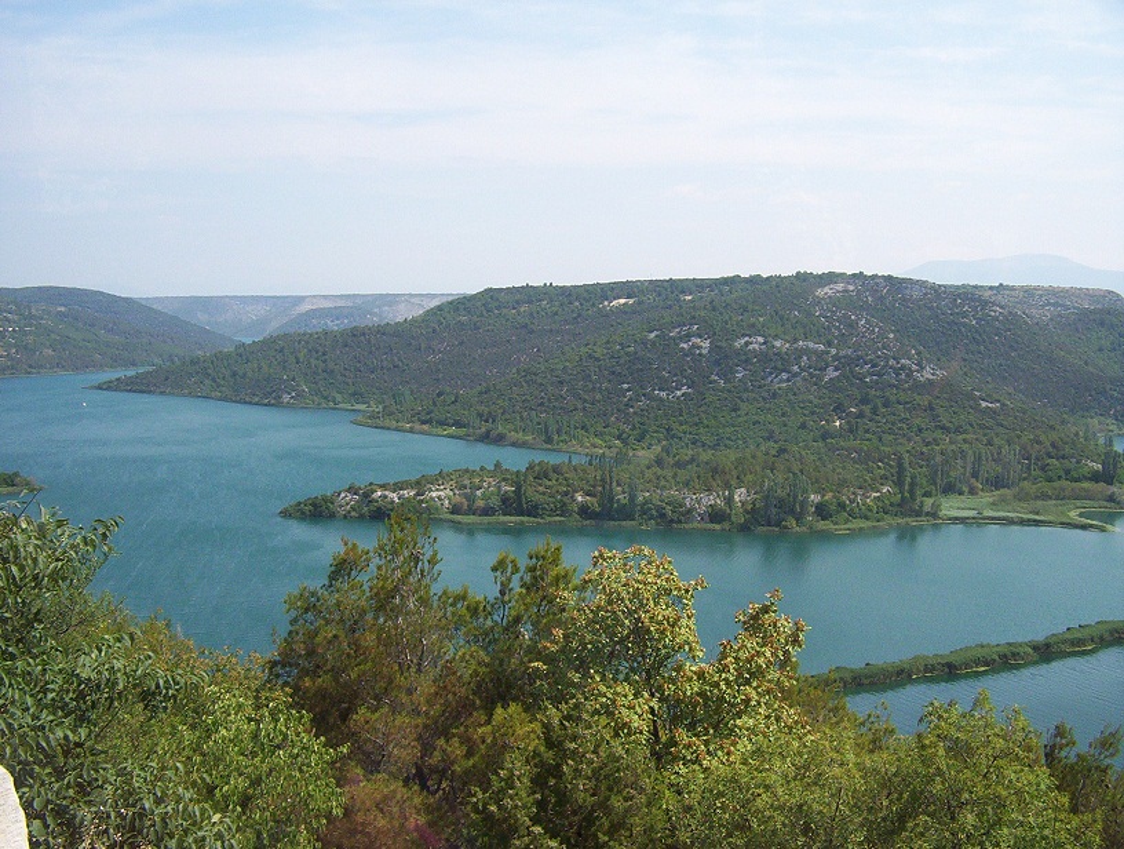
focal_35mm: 39
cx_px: 562
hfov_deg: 47.8
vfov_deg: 37.0
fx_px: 1269
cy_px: 424
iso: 100
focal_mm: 5.26
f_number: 3.84
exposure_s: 1/1040
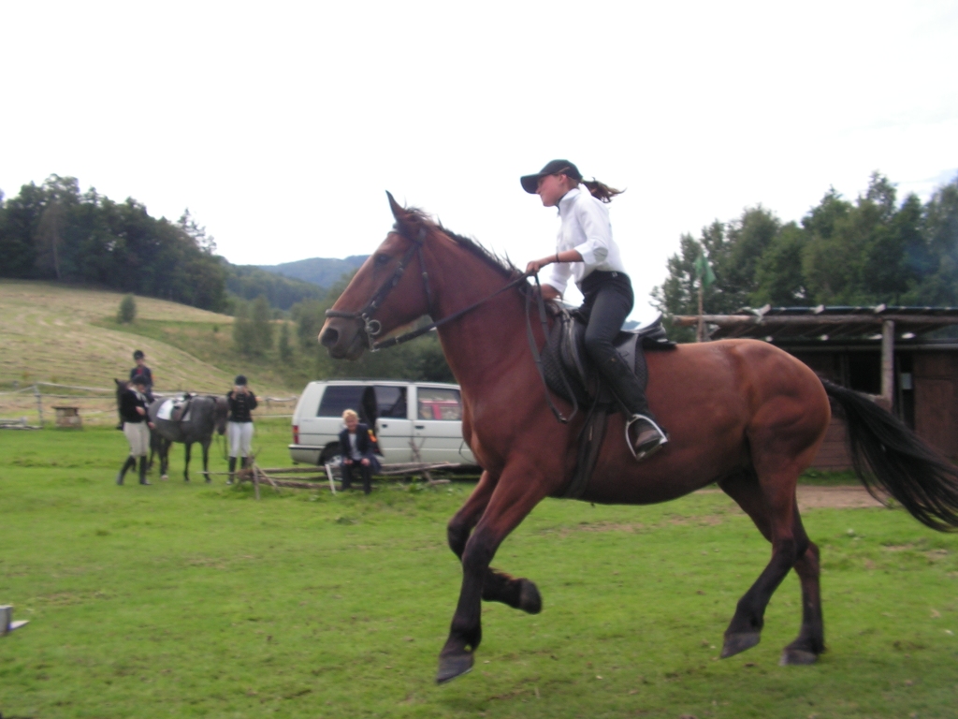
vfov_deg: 39.7
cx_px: 479
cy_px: 360
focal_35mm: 36
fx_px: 996
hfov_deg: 51.4
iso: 64
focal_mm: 6
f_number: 4.8
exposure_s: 1/320
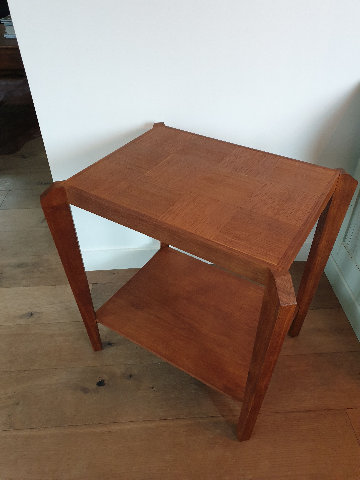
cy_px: 240
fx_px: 361
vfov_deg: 67.3
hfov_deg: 53.1
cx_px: 180
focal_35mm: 26
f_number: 1.5
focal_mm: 4.3
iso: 320
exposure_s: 1/33
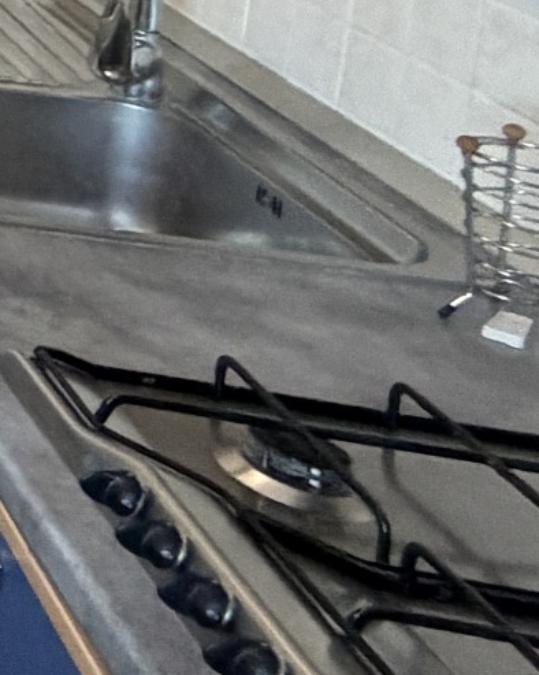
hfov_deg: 11.2
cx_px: -1119
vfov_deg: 22.3
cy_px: -320
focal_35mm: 71
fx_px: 1417
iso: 500
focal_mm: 2.22
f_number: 2.2
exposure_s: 1/60
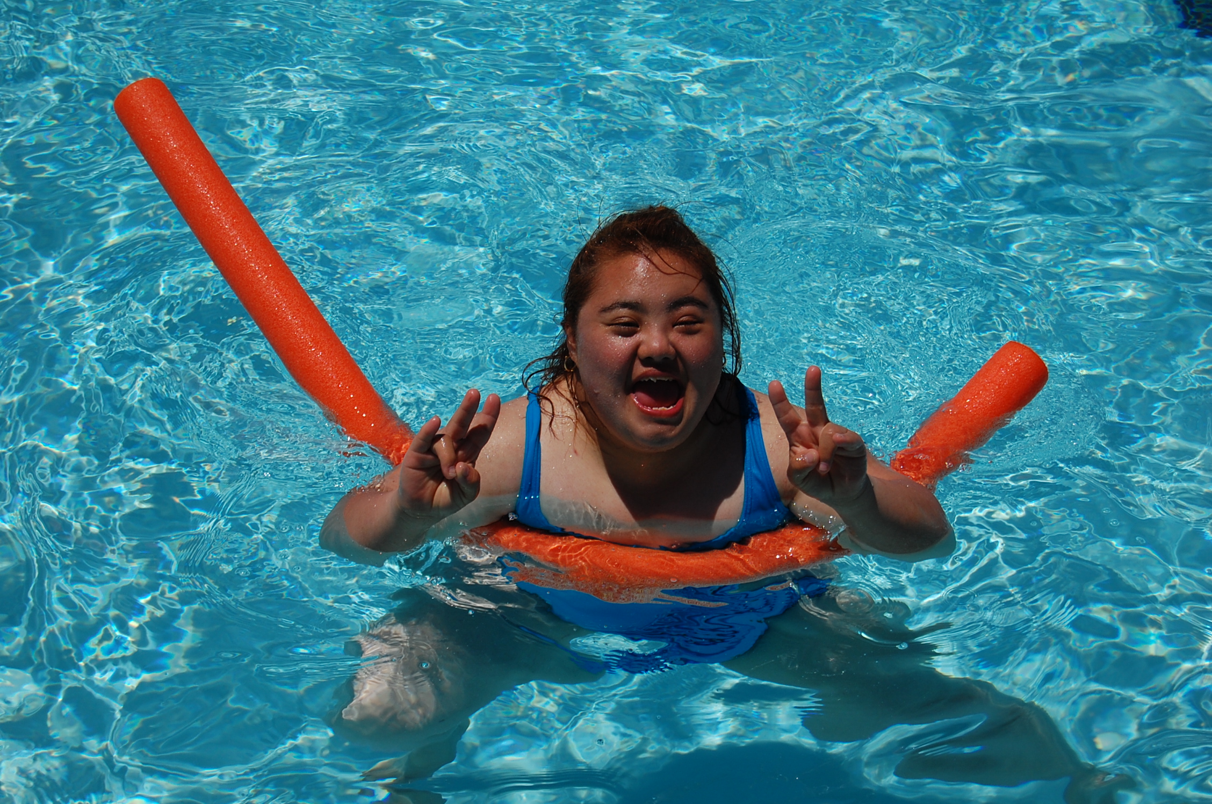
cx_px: 606
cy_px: 402
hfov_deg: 24.7
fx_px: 2773
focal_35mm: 82
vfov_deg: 16.5
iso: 200
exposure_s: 1/4000
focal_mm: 55
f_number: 5.6
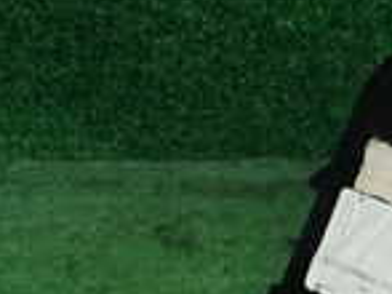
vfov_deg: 10.9
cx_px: 661
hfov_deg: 13.7
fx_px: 1482
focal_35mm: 131
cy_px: 452
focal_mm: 5.79
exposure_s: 1/30
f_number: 7.1
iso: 640
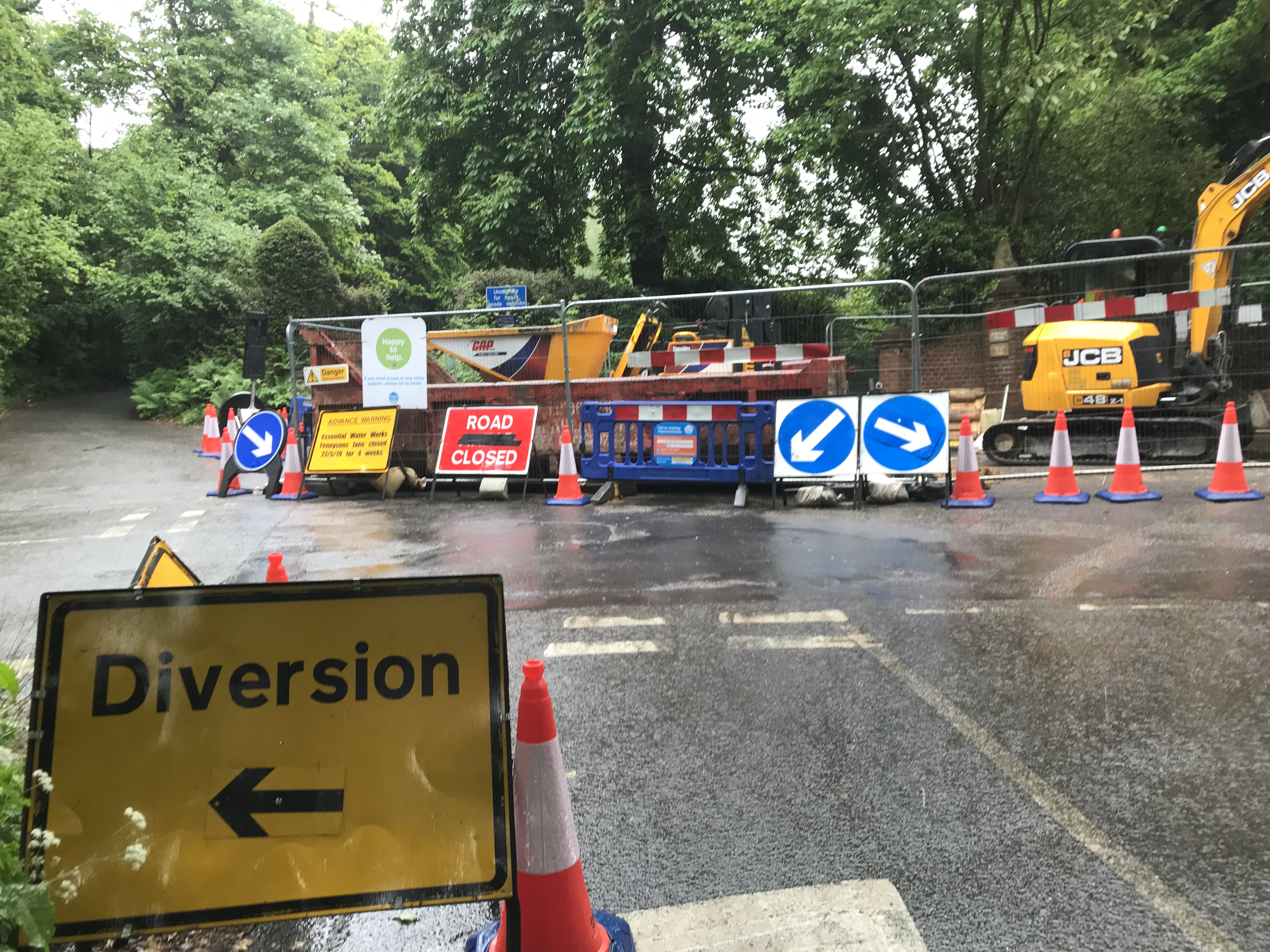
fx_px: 1027
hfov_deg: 63.4
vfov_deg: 49.7
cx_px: 635
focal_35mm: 28
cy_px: 476
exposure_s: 1/100
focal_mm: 3.99
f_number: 1.8
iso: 40
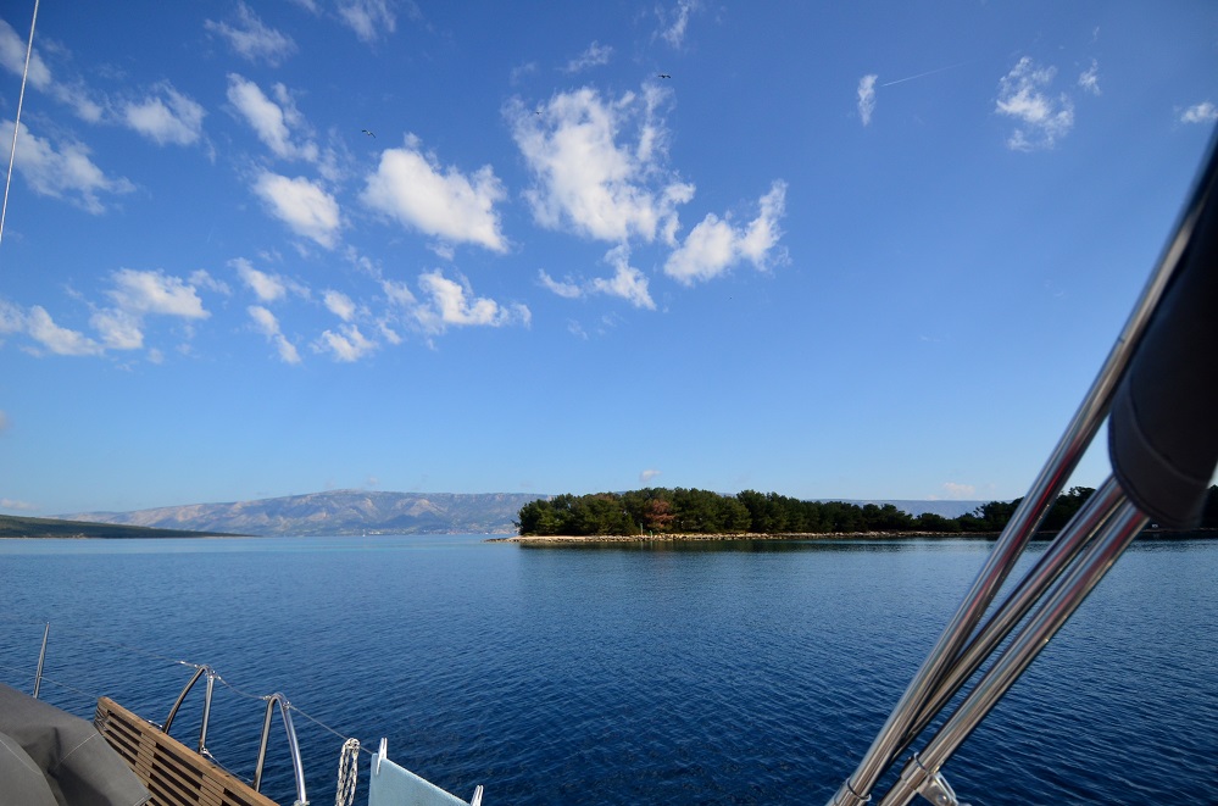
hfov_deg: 90.1
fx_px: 608
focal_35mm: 18
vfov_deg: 67.1
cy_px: 403
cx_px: 609
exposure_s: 1/4000
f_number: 4
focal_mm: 12
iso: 400
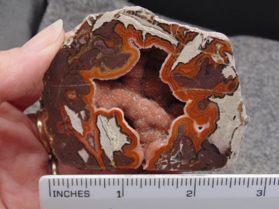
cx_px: 143
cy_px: 101
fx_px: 451
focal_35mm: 56
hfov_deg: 34.3
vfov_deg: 26.1
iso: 80
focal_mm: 9.5
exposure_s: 1/40
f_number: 3.9
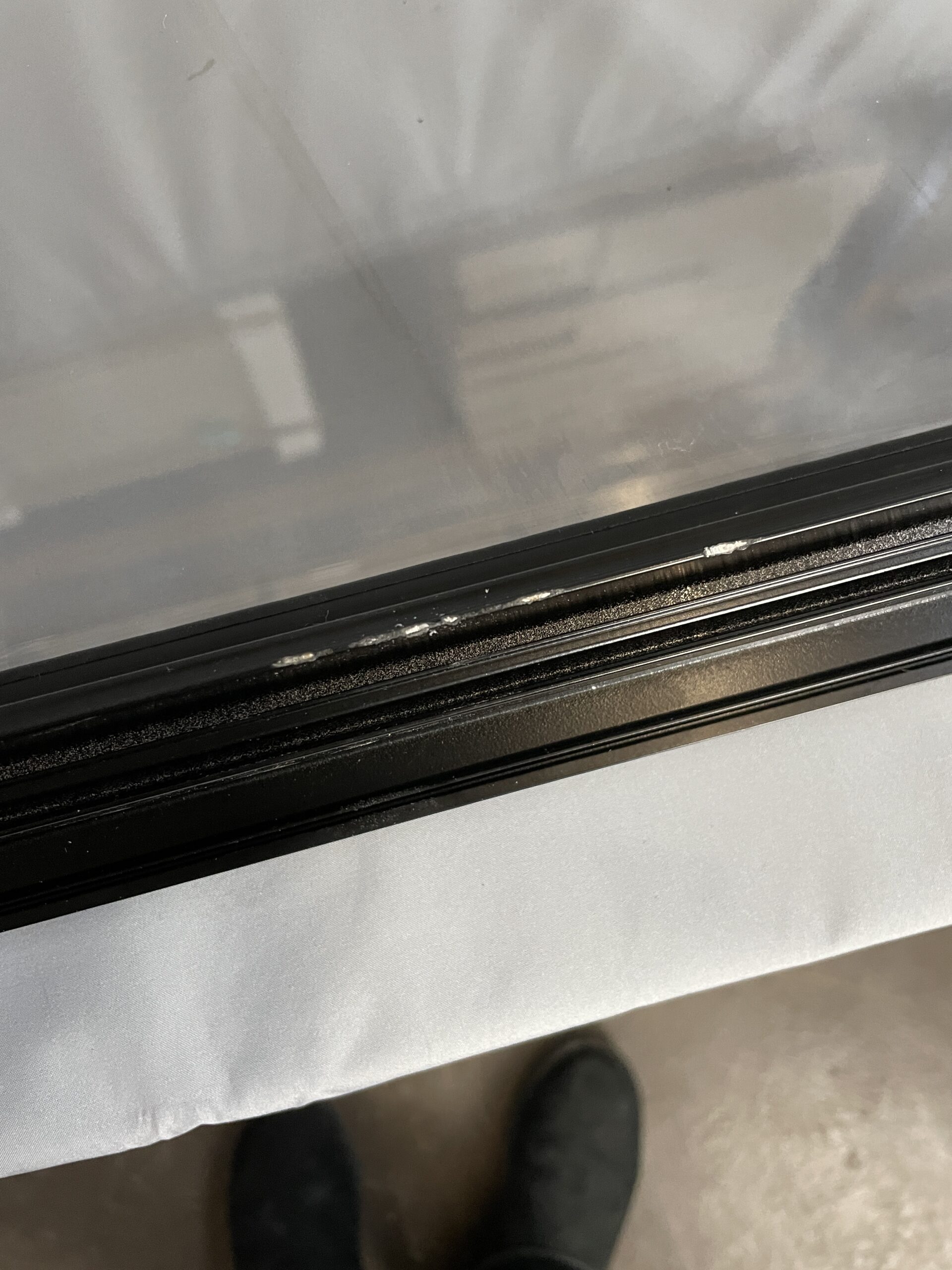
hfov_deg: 53.1
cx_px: 476
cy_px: 635
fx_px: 953
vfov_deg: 67.3
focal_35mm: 26
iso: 250
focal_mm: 4.2
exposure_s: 1/50
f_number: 1.6
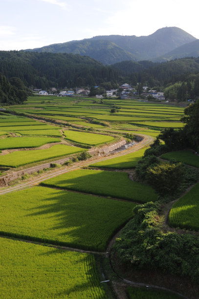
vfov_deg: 39.6
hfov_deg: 26.9
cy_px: 150
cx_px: 100
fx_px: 415
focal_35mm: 50
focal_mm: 50
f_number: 11
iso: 200
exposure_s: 1/125
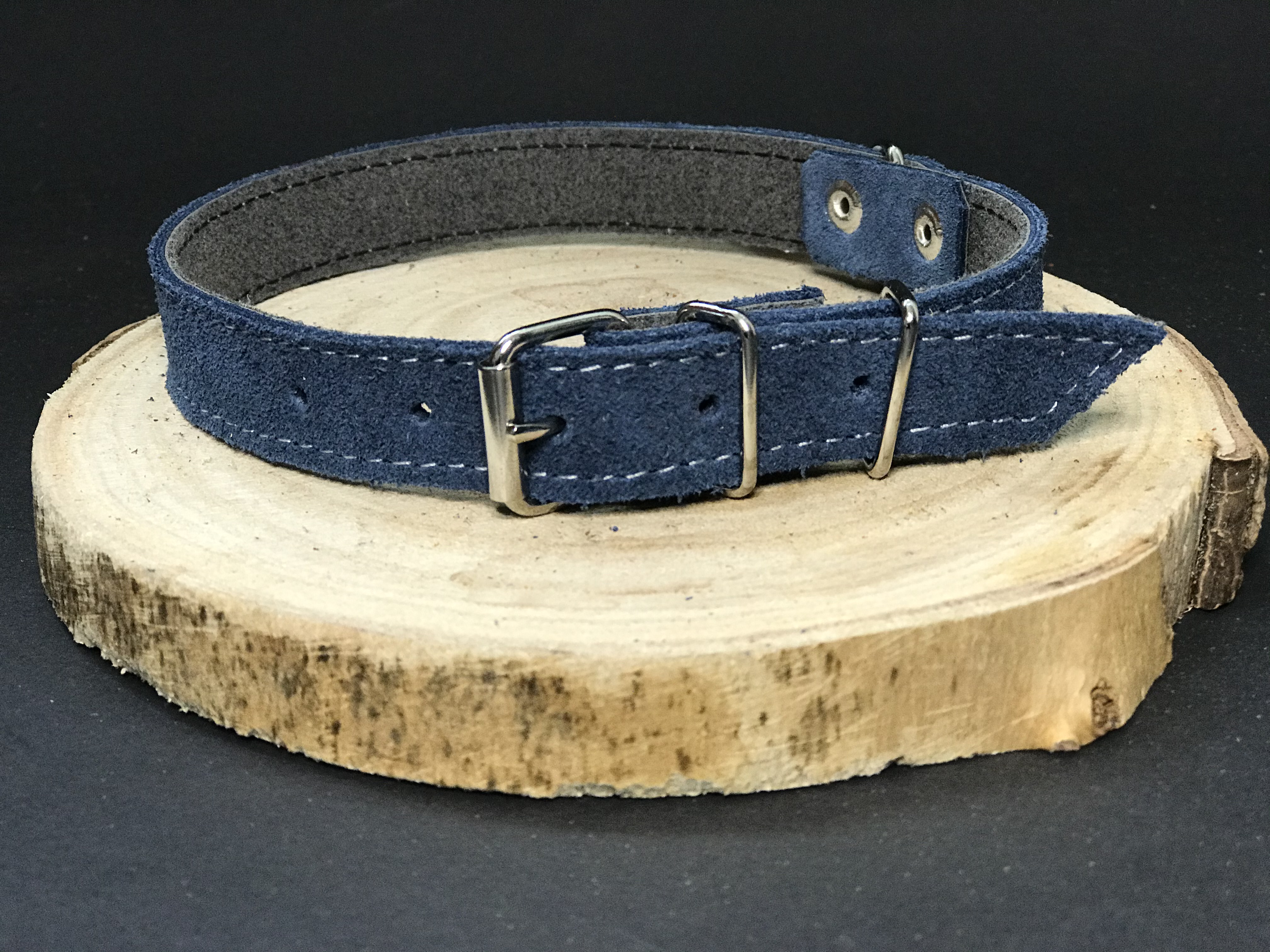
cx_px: 635
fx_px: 2091
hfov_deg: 33.8
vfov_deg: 25.7
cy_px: 476
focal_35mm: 57
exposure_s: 1/50
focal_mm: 6.6
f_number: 2.8
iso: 100
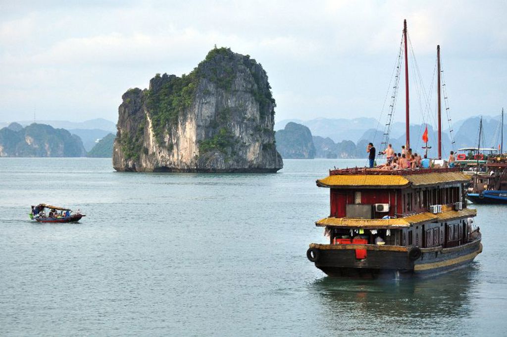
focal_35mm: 135
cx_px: 254
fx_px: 1899
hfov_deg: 15.2
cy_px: 168
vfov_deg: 10.1
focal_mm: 90
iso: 400
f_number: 7.1
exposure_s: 1/40
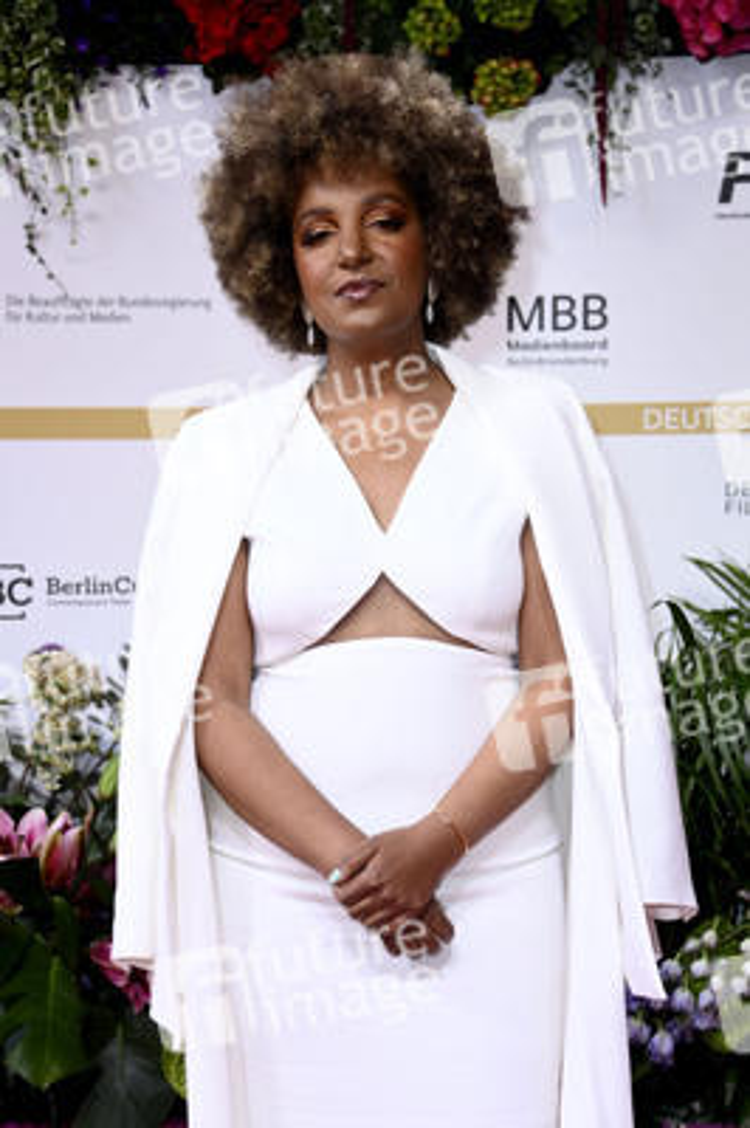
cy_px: 564
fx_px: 3130
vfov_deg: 20.4
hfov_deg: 13.7
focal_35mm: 100
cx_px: 375
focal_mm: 100
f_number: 5.6
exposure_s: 1/250
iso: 640
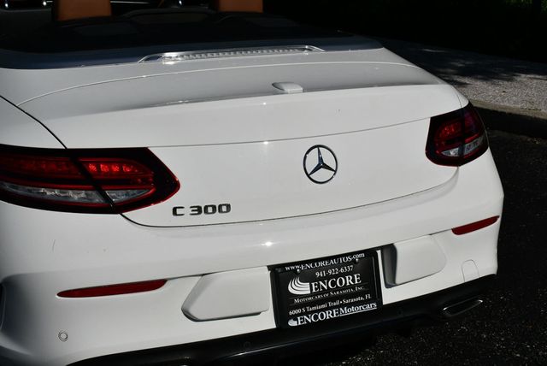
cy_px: 183
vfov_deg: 23.4
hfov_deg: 34.5
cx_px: 274
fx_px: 882
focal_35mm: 58
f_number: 13
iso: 100
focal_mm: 29
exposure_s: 1/640
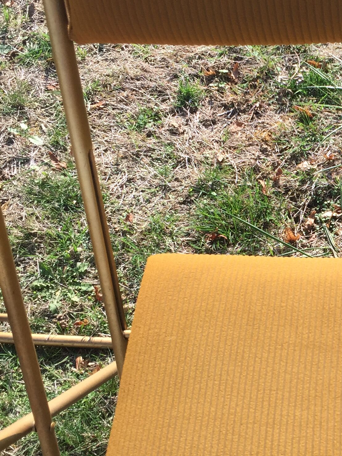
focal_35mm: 64
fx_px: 843
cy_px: 286
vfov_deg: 30.1
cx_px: 358
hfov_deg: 21.9
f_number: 2.2
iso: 32
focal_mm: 4.15
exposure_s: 1/670
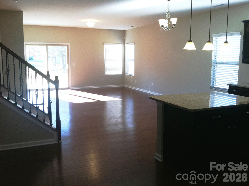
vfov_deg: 40.6
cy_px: 93
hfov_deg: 52.7
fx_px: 251
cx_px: 124
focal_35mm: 35
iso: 80
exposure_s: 1/40
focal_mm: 3.85
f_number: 2.8
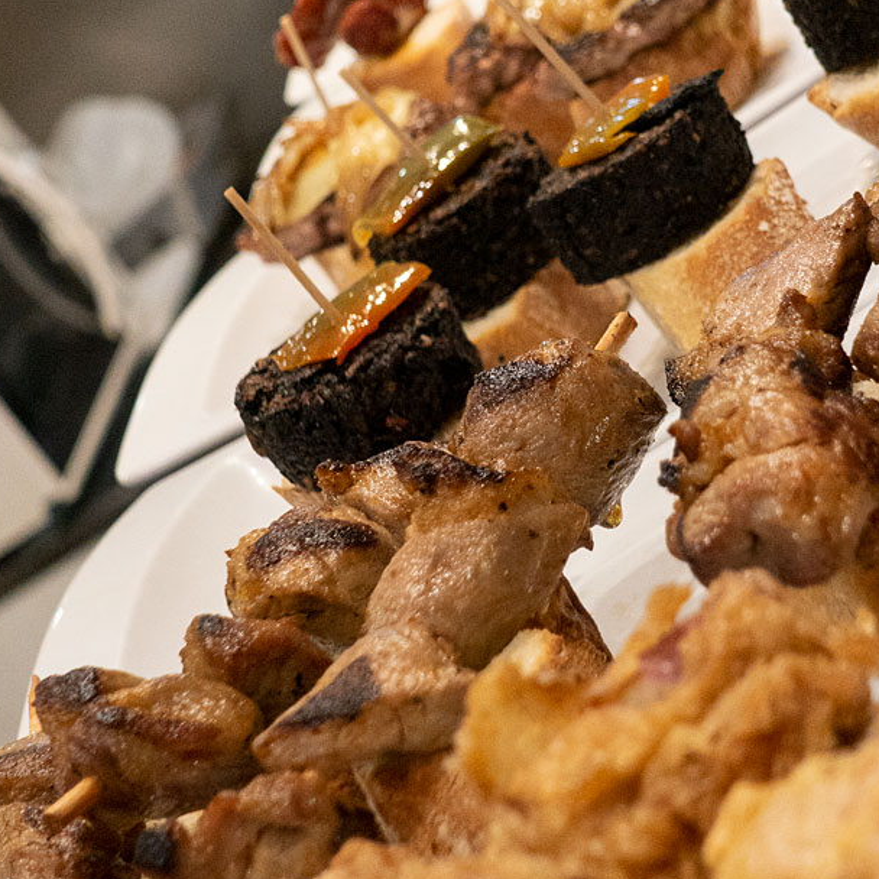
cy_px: 330
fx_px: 4051
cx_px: 629
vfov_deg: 12.4
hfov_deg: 12.4
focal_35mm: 141
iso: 1250
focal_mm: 25.7
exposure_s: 1/160
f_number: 4
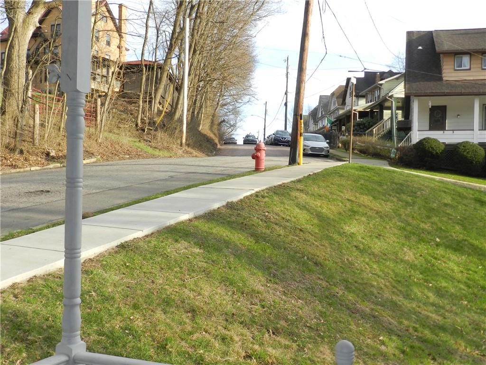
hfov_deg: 49.0
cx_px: 243
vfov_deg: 37.7
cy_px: 182
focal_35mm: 38
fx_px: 534
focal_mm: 6.7
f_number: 4
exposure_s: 1/250
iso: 160
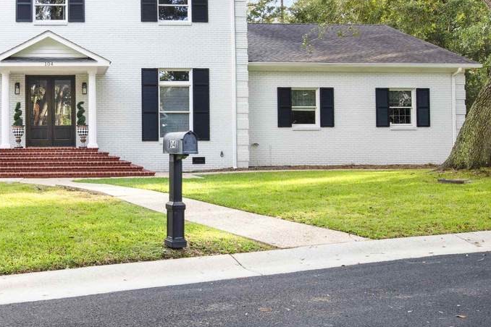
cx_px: 98
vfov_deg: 38.8
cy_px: 145
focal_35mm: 34
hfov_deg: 52.2
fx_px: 464
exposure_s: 1/30
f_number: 11
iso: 200
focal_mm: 18
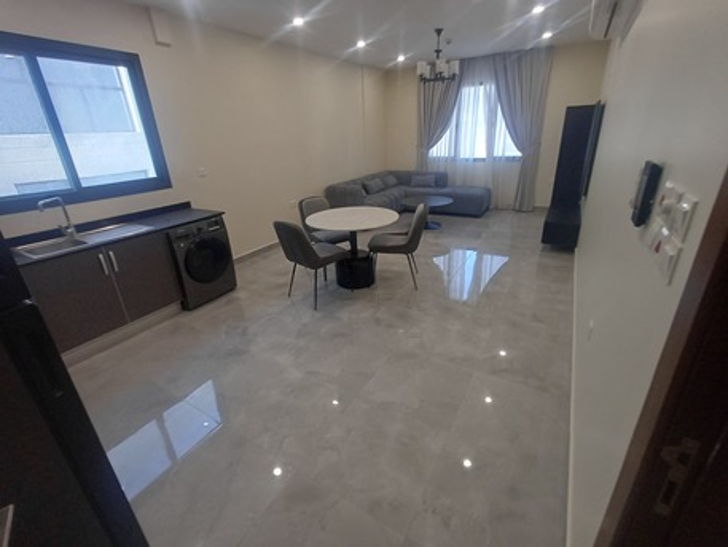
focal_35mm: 16
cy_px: 274
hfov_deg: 94.5
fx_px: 337
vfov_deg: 78.1
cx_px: 364
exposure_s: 1/50
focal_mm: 1.64
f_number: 2.2
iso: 80
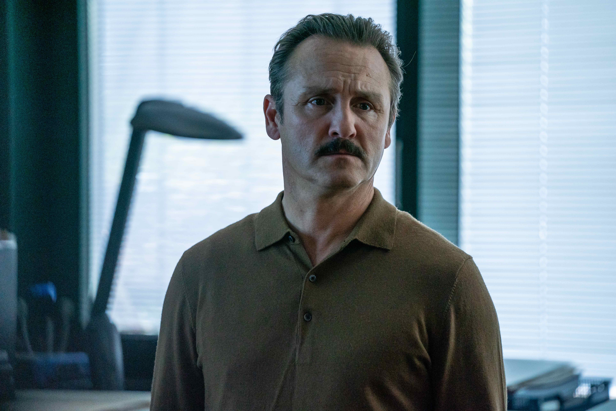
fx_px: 3422
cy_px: 206
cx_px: 308
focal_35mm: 200
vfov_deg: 6.9
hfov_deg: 10.3
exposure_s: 1/160
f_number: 2.8
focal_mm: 200
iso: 3200
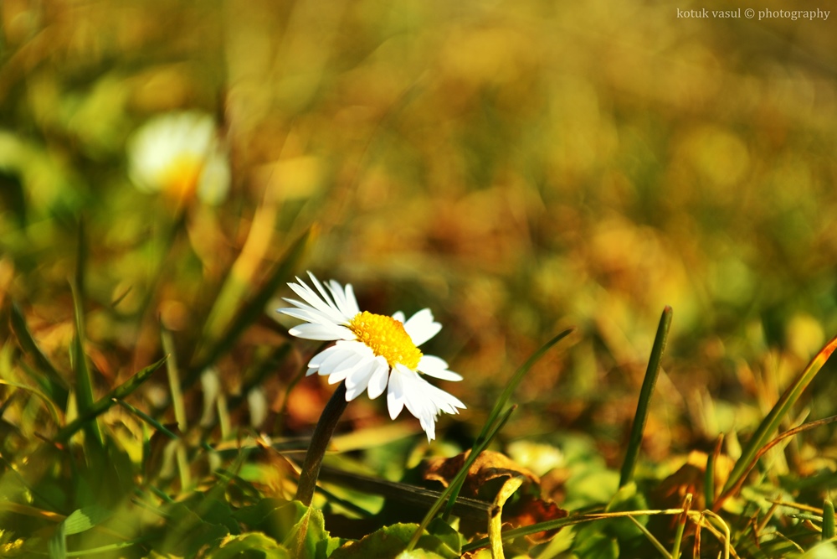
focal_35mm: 82
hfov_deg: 24.6
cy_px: 280
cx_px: 418
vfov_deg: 16.6
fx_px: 1918
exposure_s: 1/320
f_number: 5.6
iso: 100
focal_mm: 55
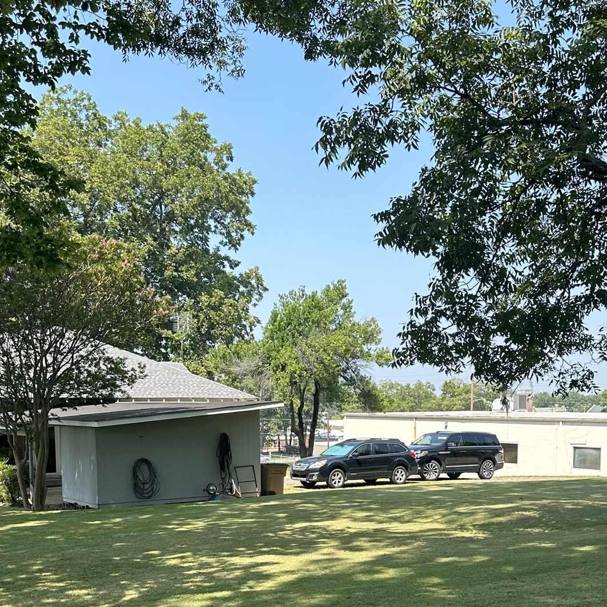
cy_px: 495
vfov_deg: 35.5
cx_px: 338
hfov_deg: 36.7
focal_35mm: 46
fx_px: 913
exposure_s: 1/1357
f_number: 1.78
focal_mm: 6.86
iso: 80
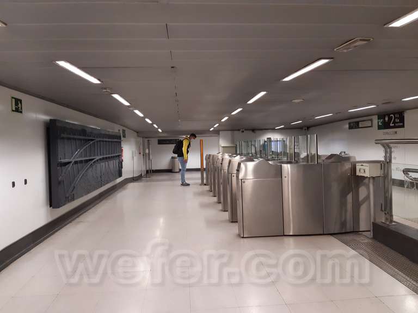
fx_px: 314
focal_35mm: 26
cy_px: 156
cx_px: 209
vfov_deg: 53.1
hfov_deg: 67.3
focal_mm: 3.92
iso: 250
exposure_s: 1/50
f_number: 1.7
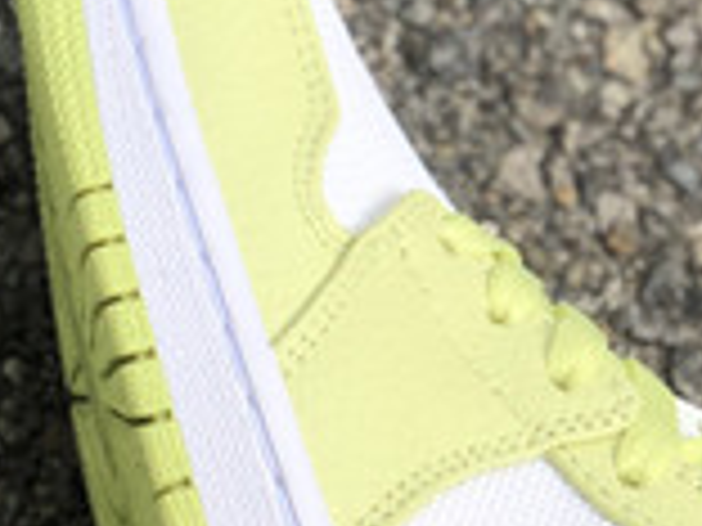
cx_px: -238
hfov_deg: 7.9
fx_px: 4989
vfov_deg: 6.0
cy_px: 672
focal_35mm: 246
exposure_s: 1/1200
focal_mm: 6
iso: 16
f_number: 2.4
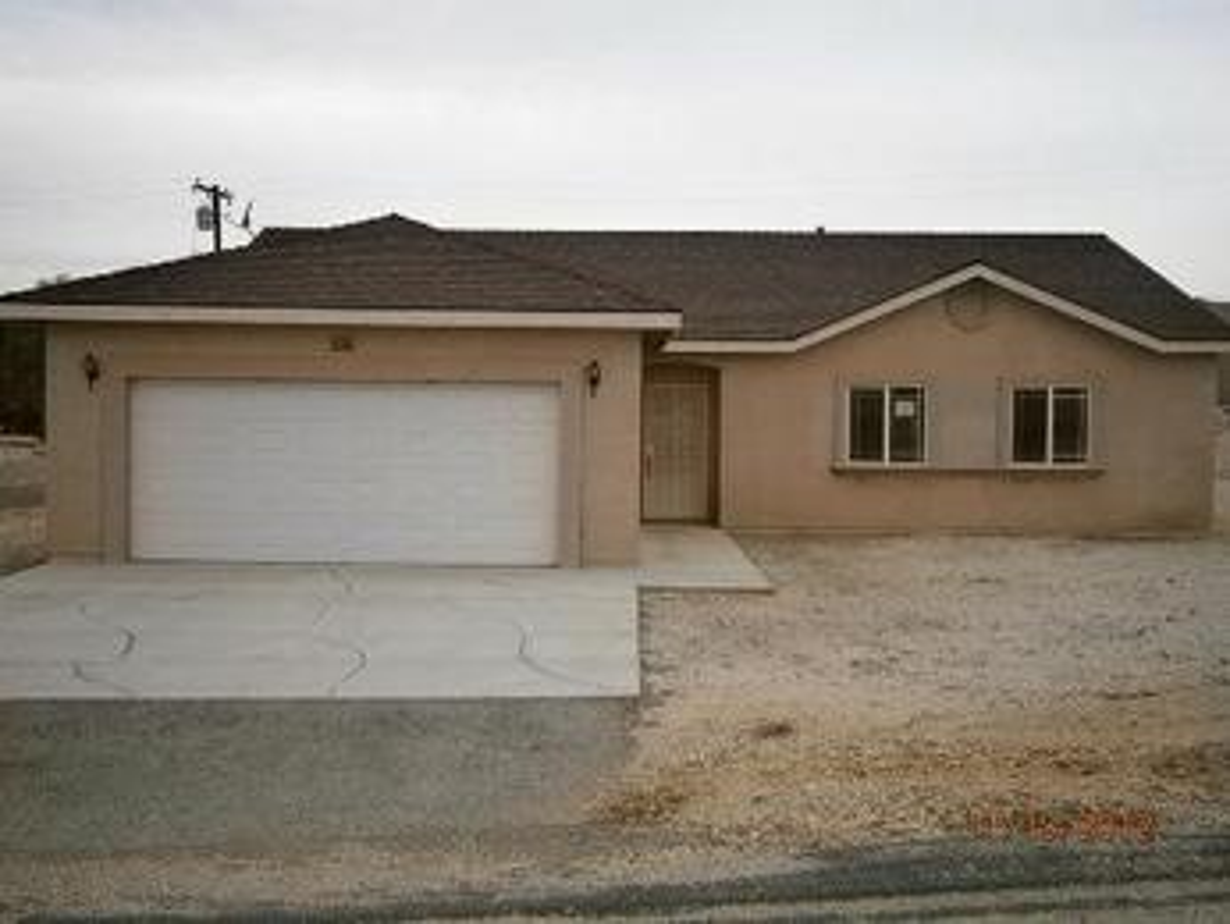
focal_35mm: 36
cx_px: 615
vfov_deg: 39.7
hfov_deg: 51.3
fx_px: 1280
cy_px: 462
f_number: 3.1
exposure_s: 1/800
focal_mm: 6.4
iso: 80
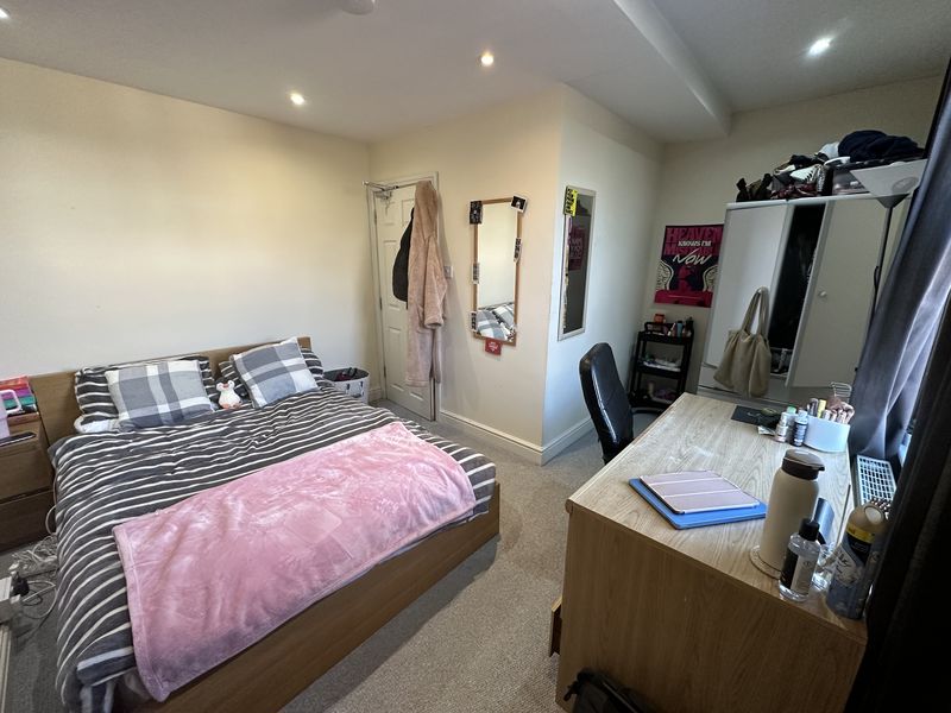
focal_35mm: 14
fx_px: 385
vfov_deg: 85.7
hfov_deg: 102.1
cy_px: 356
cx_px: 476
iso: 320
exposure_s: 1/100
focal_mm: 2.22
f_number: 2.2
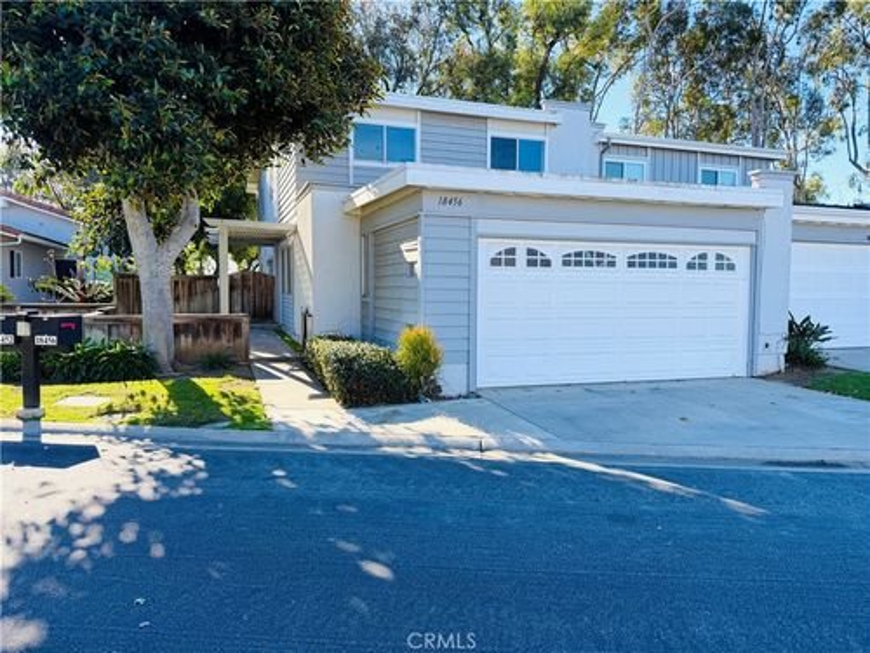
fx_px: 603
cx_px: 435
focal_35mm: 24
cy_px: 326
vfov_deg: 56.8
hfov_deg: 71.6
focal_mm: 6.76
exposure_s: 1/1230
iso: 80
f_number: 1.78
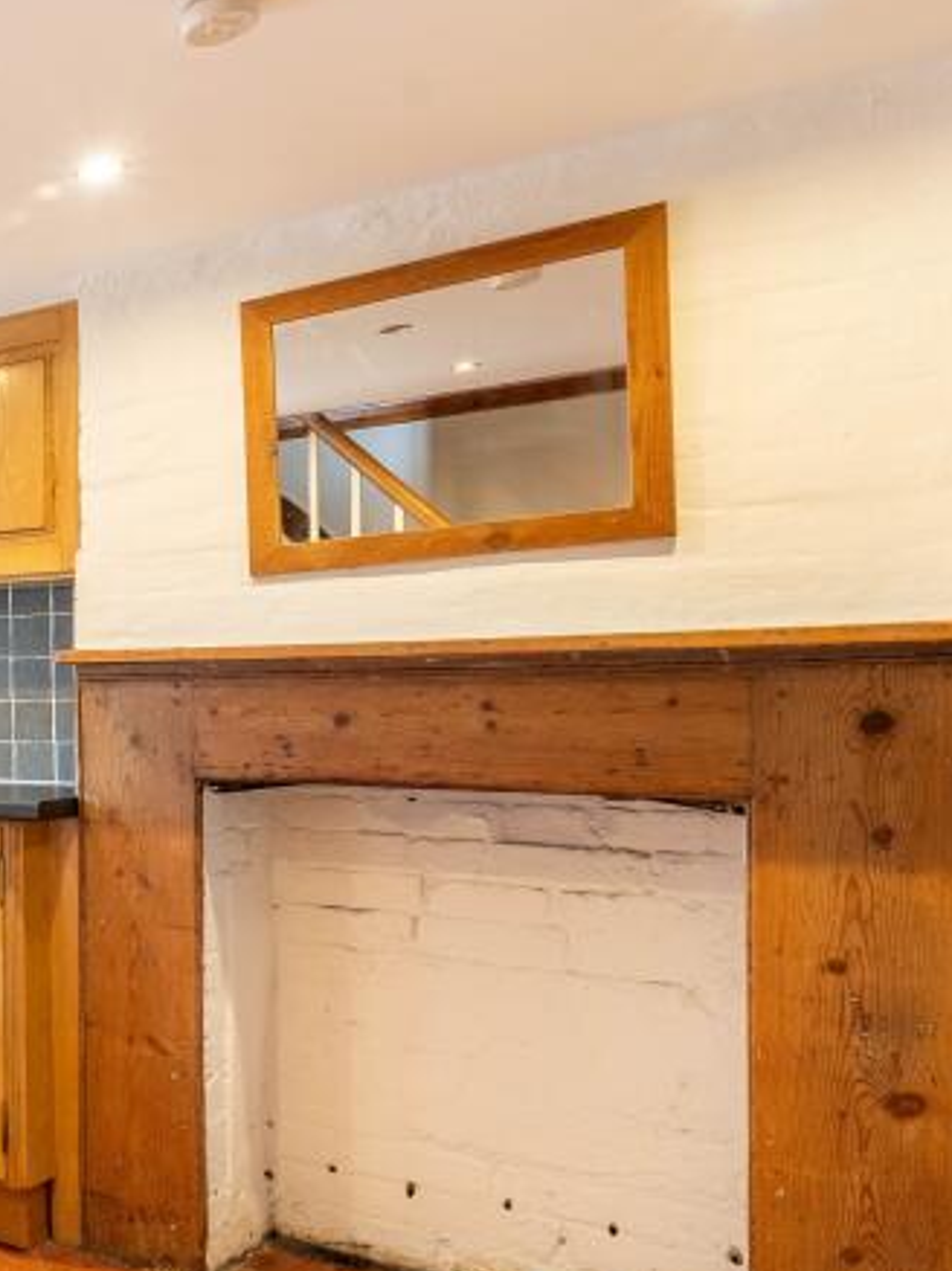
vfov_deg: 51.2
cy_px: 727
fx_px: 1321
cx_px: -432
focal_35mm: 36
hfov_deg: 28.2
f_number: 8
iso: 320
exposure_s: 1/20
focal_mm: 16
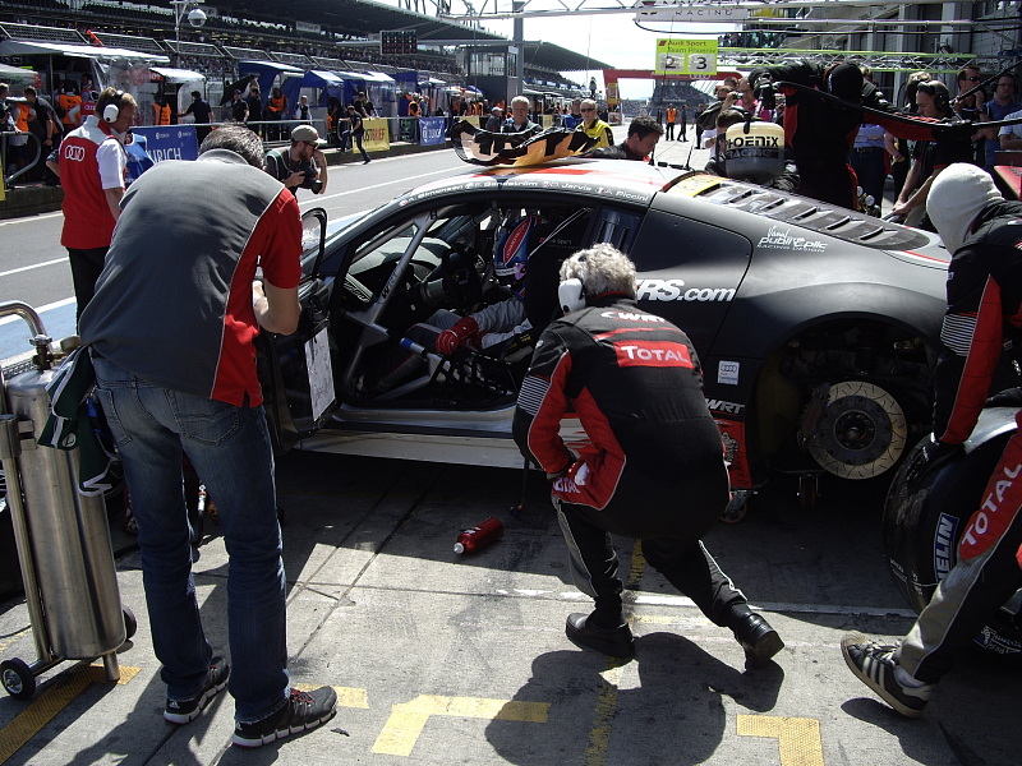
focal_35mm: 38
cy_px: 383
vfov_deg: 37.7
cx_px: 511
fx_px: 1122
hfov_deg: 49.0
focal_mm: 7.9
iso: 50
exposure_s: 1/160
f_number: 5.6
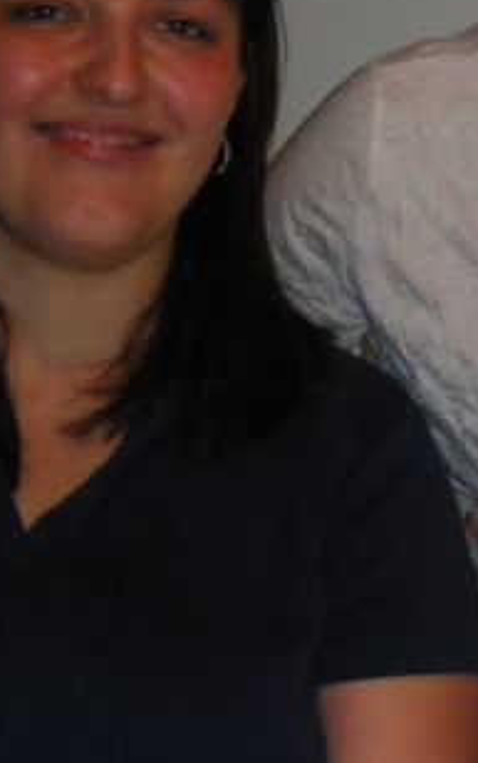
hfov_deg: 12.9
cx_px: 565
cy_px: 310
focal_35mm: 99
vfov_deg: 21.0
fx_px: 2060
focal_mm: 6.3
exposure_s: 1/50
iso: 400
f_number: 3.5
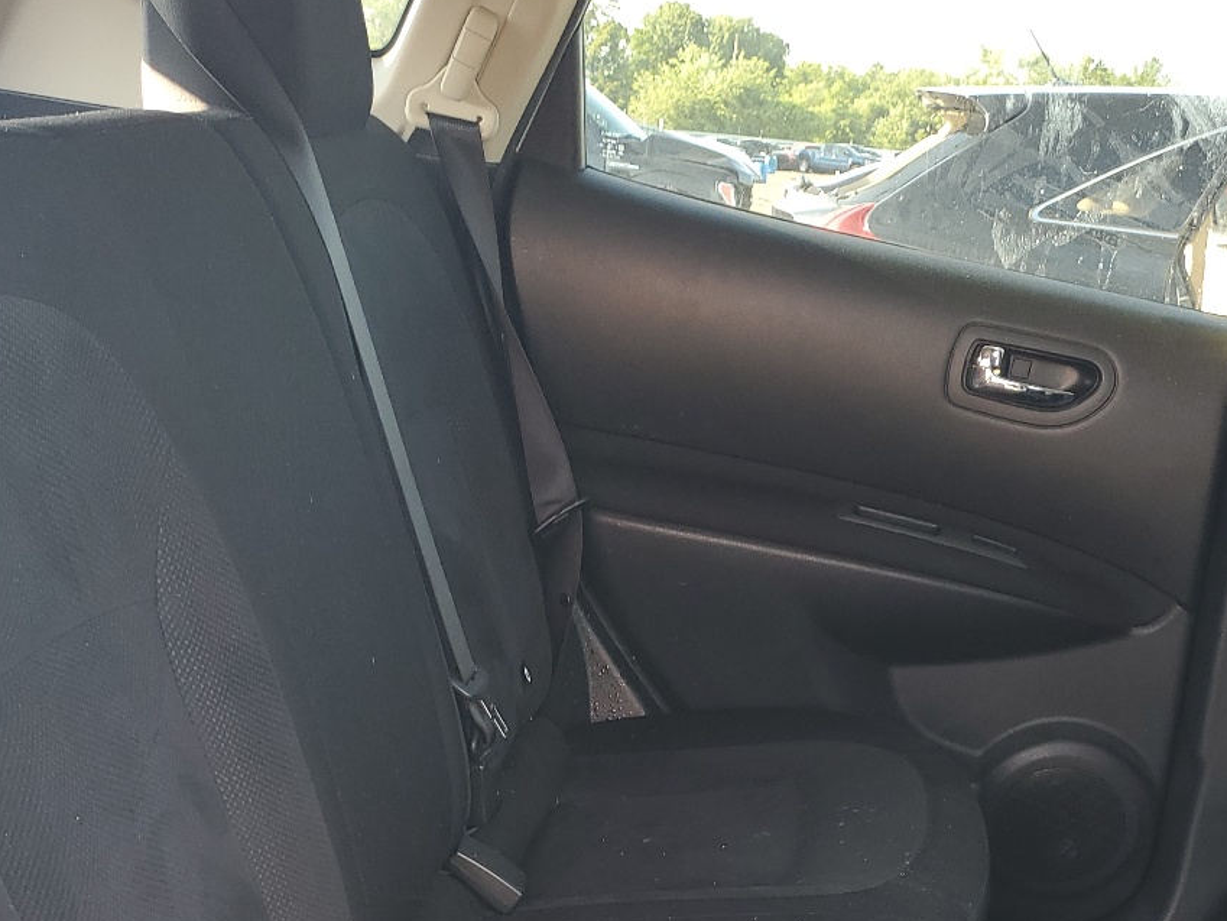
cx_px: 574
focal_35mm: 49
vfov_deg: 28.5
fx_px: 1737
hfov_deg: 38.9
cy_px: 836
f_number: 1.5
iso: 51
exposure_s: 1/60.2
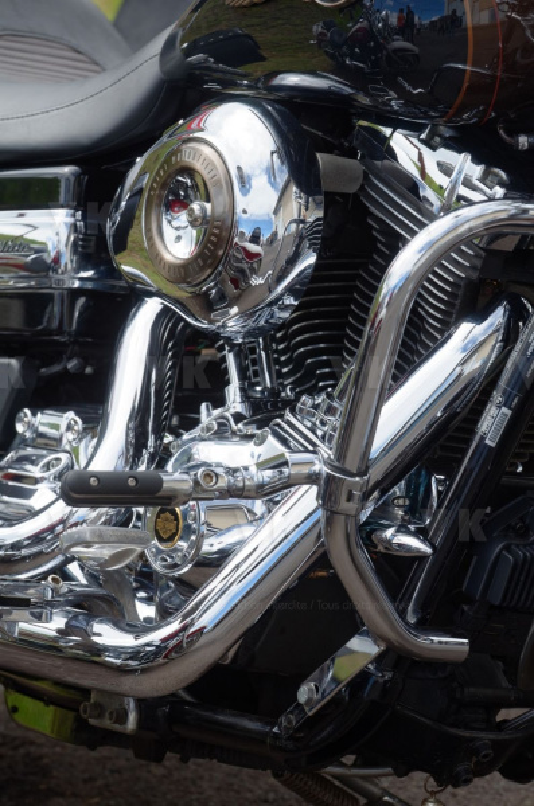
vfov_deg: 7.4
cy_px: 403
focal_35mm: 278
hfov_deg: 4.9
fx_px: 6206
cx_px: 267
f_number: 5.6
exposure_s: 1/320
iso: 125
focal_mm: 185
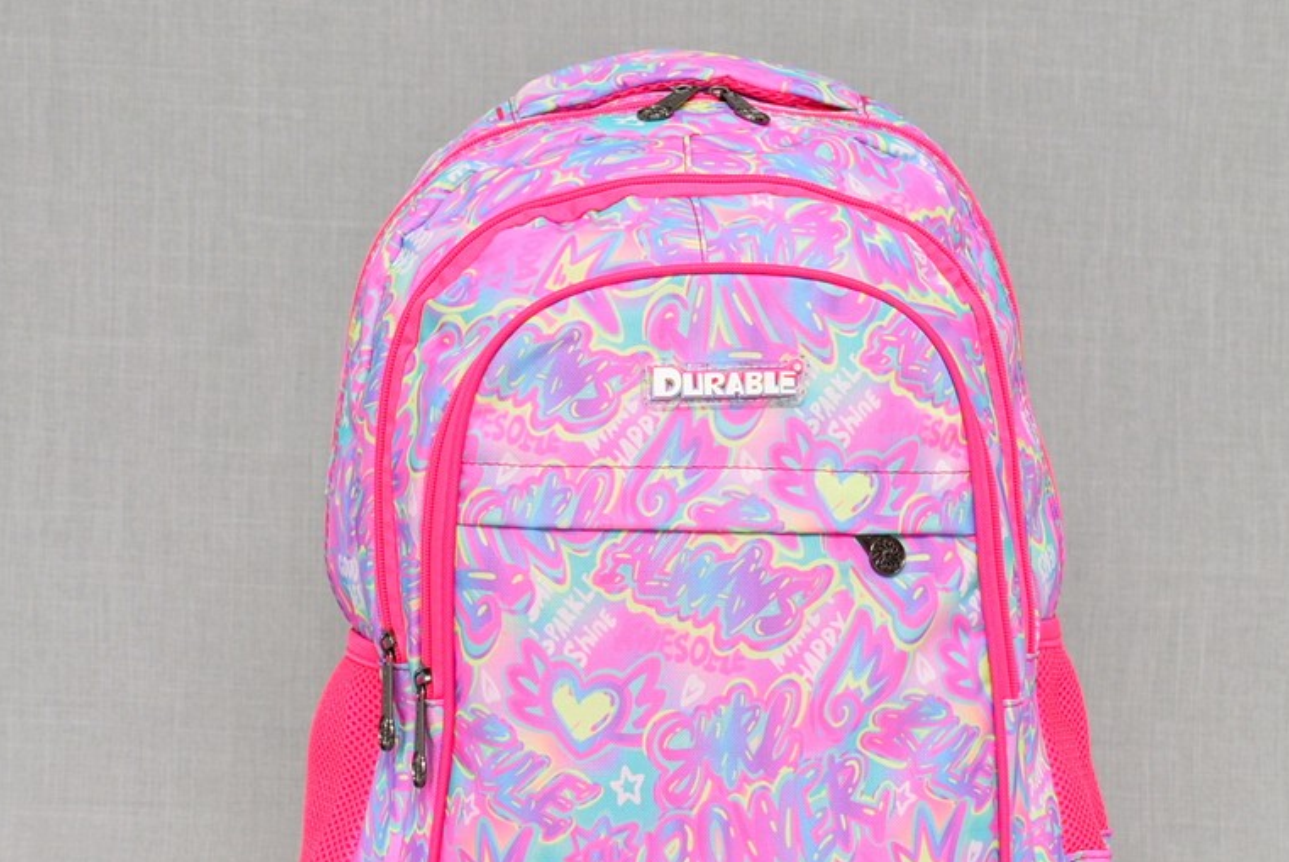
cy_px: 577
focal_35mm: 106
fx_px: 3799
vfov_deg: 12.9
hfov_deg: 19.3
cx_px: 715
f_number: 5.6
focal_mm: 42
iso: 100
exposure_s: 1/60
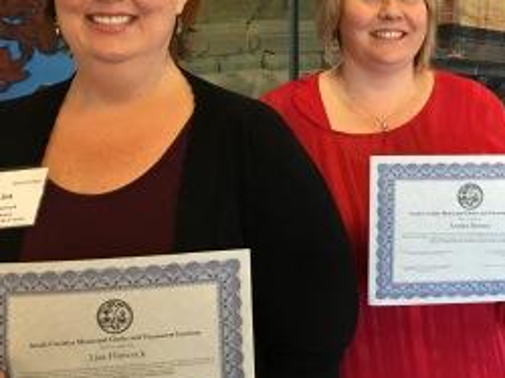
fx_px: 758
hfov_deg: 35.4
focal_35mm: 52
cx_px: 420
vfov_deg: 27.6
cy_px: 97
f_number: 2.2
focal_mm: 4.15
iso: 80
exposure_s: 1/15
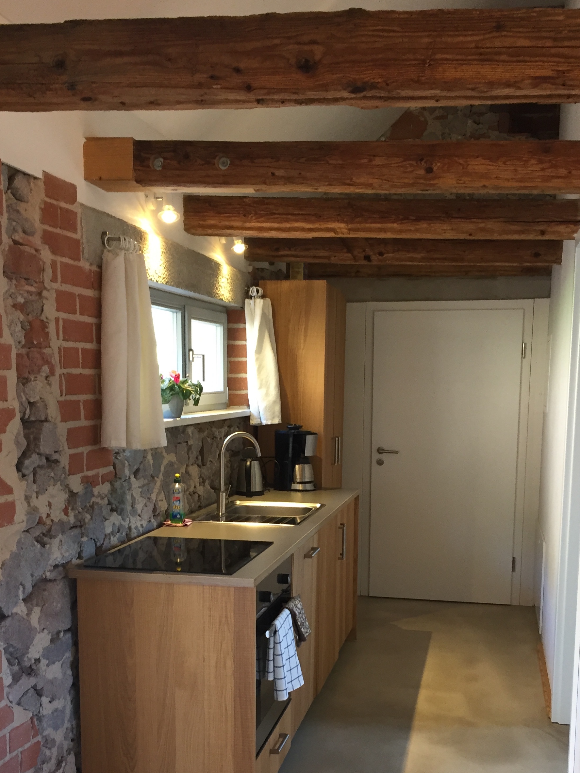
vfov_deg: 45.9
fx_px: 893
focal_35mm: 40
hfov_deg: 36.0
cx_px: 293
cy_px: 528
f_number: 2.2
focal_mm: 4.15
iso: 125
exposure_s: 1/33
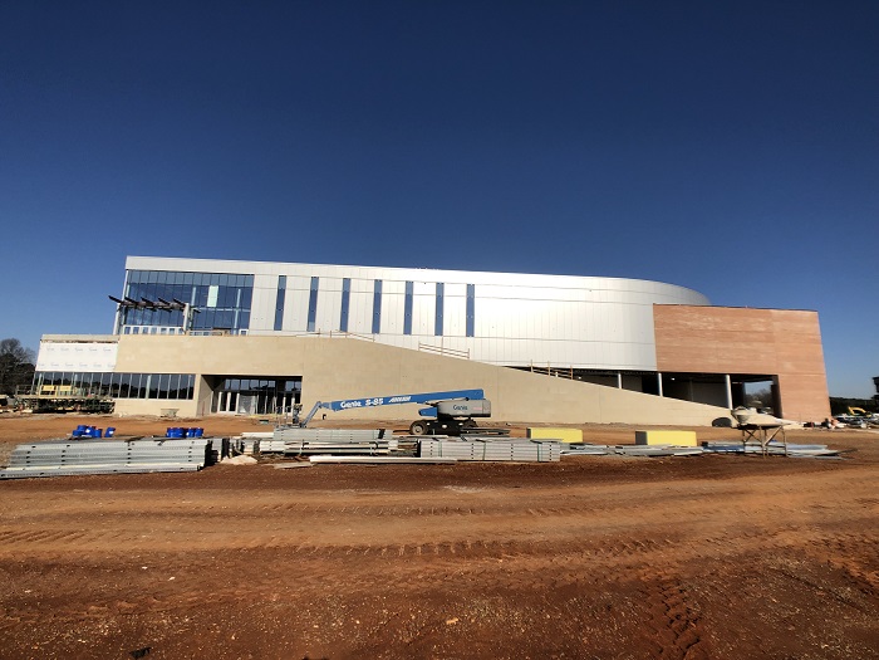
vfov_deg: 49.7
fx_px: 711
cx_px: 440
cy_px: 330
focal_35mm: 28
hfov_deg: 63.4
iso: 20
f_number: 1.8
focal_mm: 4
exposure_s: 1/4425
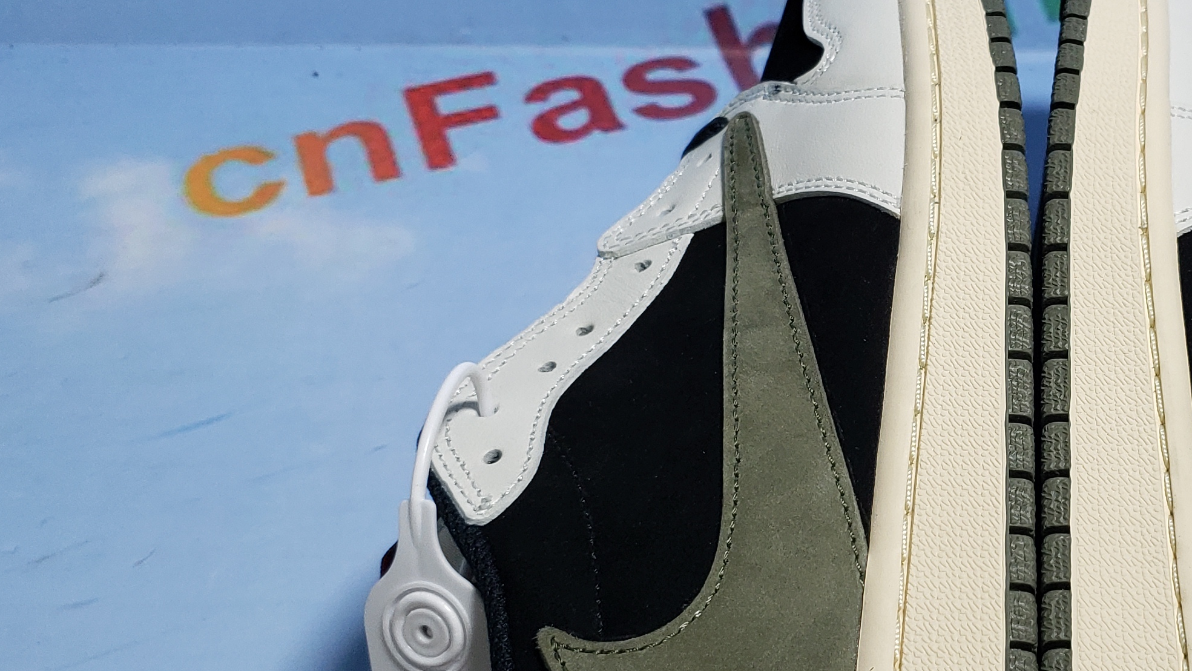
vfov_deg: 20.7
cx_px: 1060
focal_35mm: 58
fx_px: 1833
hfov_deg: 34.2
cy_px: 402
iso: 50
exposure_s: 1/644
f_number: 1.5
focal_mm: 4.3
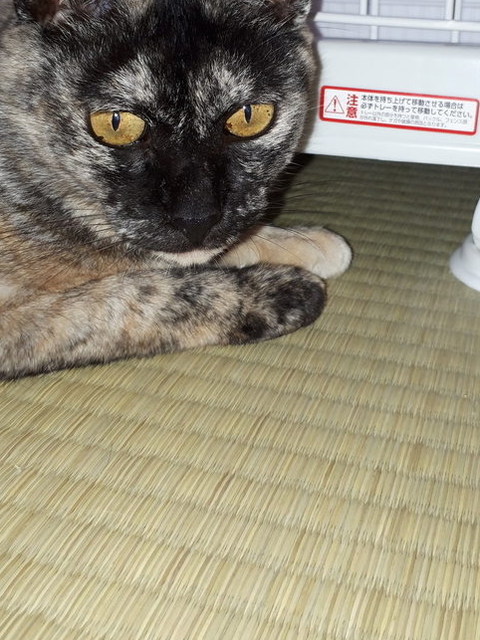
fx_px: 795
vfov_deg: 42.9
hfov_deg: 33.4
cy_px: 188
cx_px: 312
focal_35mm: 43
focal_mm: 3.6
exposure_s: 1/100
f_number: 1.9
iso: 80
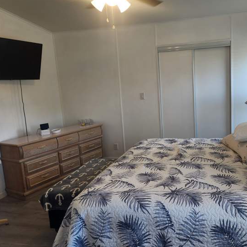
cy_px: 121
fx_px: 242
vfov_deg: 54.0
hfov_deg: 53.3
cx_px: 158
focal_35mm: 30
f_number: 1.8
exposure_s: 1/120
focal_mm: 5.4
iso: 80
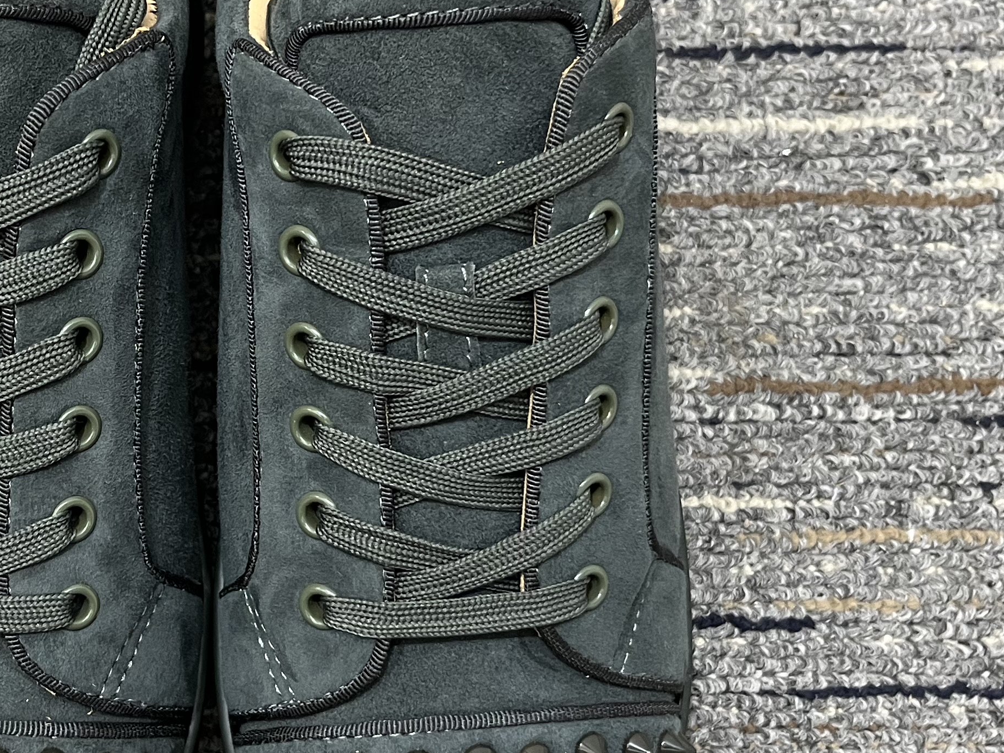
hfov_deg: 33.0
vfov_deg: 25.6
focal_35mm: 57
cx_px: 221
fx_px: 1653
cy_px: 331
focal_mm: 5.1
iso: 250
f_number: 1.6
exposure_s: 1/50
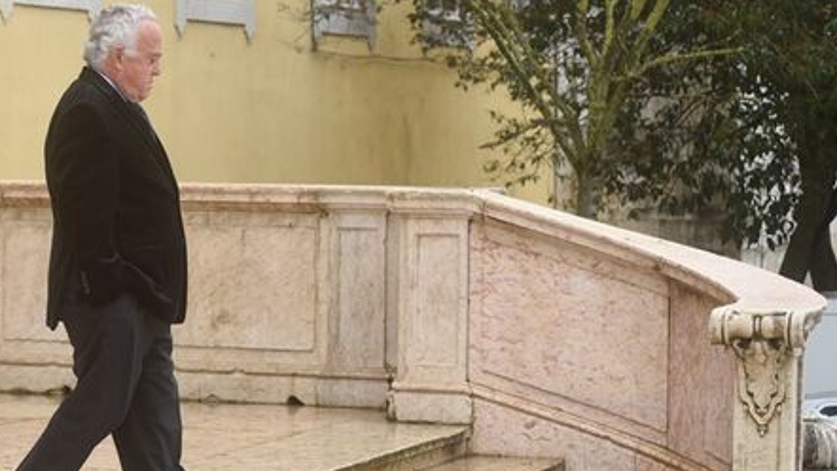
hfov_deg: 16.1
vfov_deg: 9.2
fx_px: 2931
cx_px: 106
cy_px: 211
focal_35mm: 132
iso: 250
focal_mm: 70
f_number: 4.5
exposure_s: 1/400
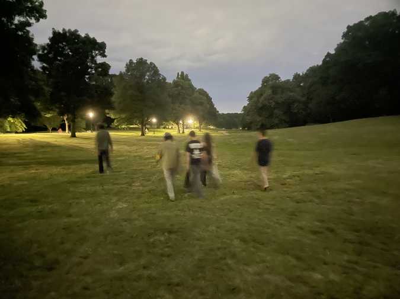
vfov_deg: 53.0
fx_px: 300
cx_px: 200
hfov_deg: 67.3
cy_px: 150
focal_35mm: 26
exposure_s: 1/4
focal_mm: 4.2
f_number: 1.6
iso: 1600
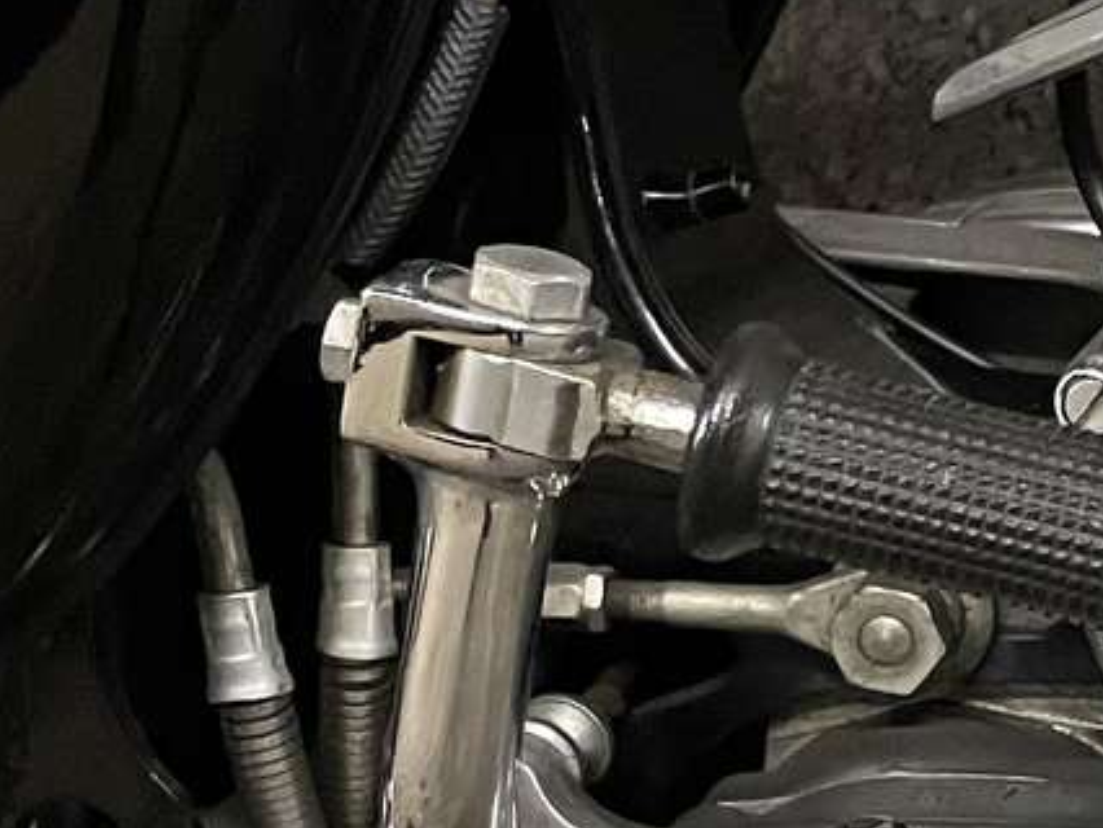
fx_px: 3890
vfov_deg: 12.1
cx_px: 1939
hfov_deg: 14.4
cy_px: 668
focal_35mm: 122
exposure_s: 1/25
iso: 640
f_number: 1.6
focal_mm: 4.2
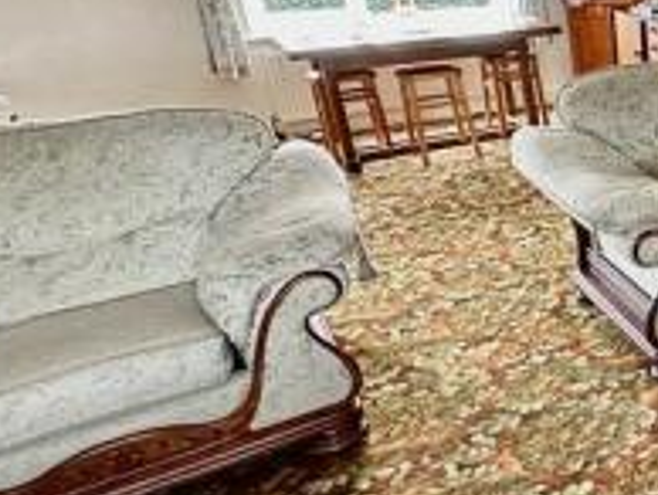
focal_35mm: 42
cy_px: 175
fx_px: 799
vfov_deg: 34.2
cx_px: 945
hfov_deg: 30.0
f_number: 2.2
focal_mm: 2.22
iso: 640
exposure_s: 1/60
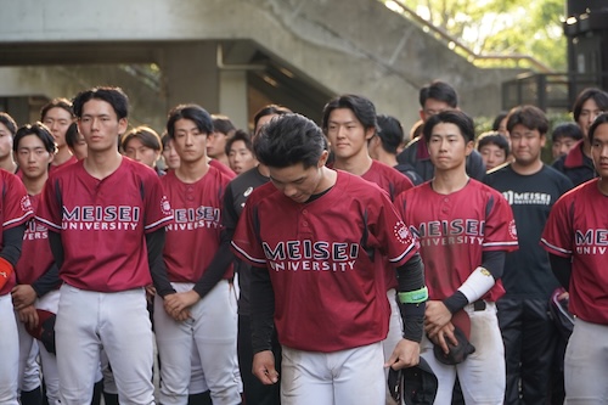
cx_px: 304
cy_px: 202
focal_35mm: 109
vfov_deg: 12.6
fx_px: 1840
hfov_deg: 18.8
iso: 400
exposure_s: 1/160
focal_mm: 73
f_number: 4
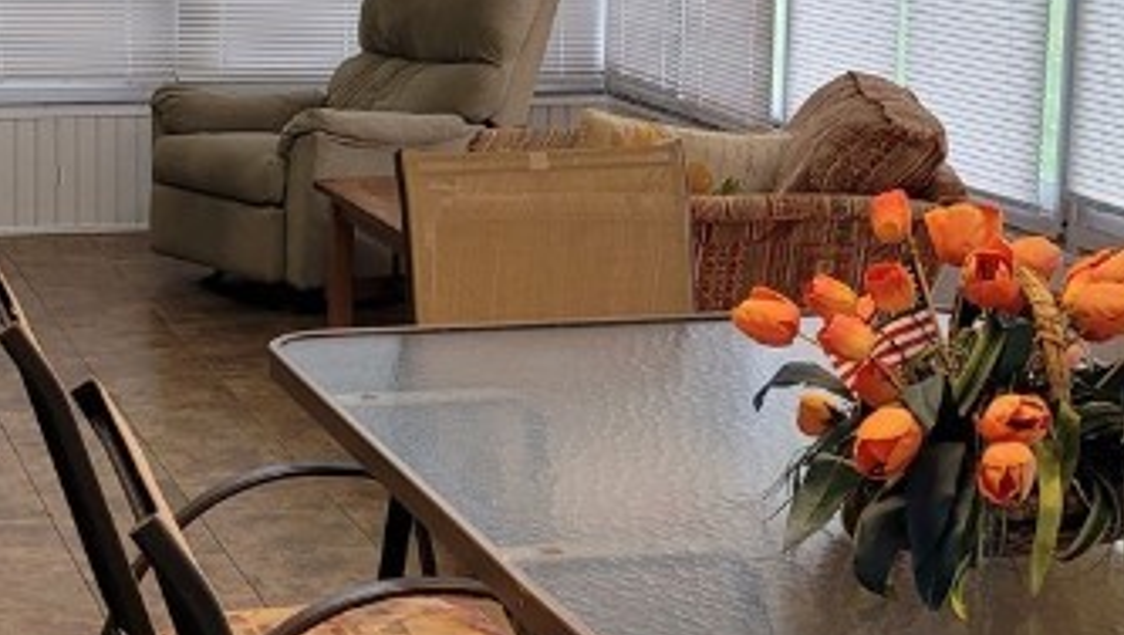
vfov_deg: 13.9
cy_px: 193
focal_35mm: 87
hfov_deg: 24.1
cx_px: 236
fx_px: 2595
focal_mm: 5.4
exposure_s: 1/120
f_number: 1.8
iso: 100
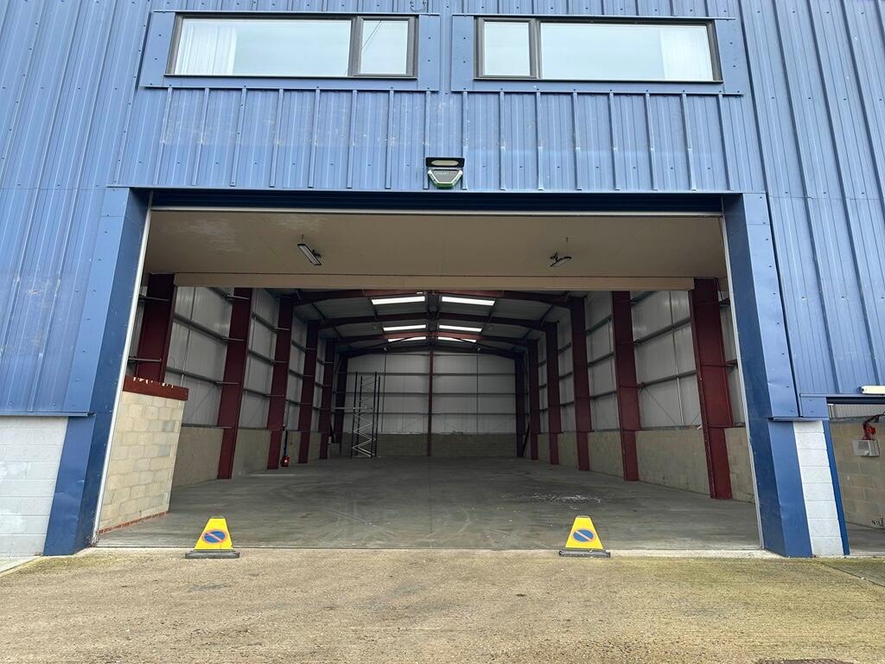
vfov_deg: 56.8
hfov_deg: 71.6
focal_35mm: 24
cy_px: 332
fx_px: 614
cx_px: 442
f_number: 1.78
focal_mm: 6.86
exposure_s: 1/127
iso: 64
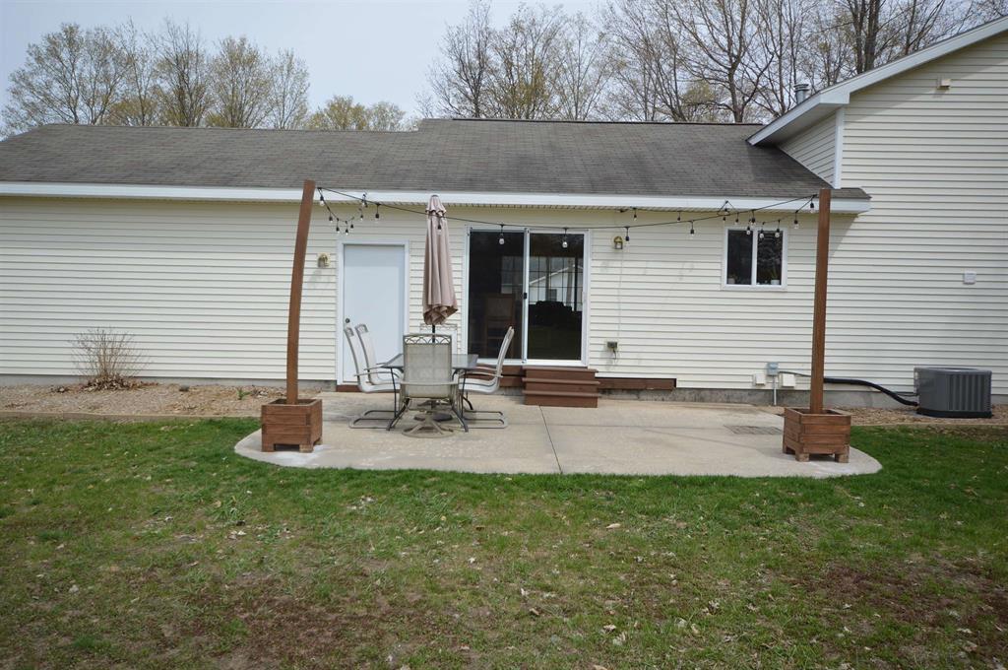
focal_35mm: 30
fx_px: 839
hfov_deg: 62.0
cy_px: 335
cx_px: 504
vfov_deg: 43.5
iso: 100
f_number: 8
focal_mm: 20
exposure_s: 1/250
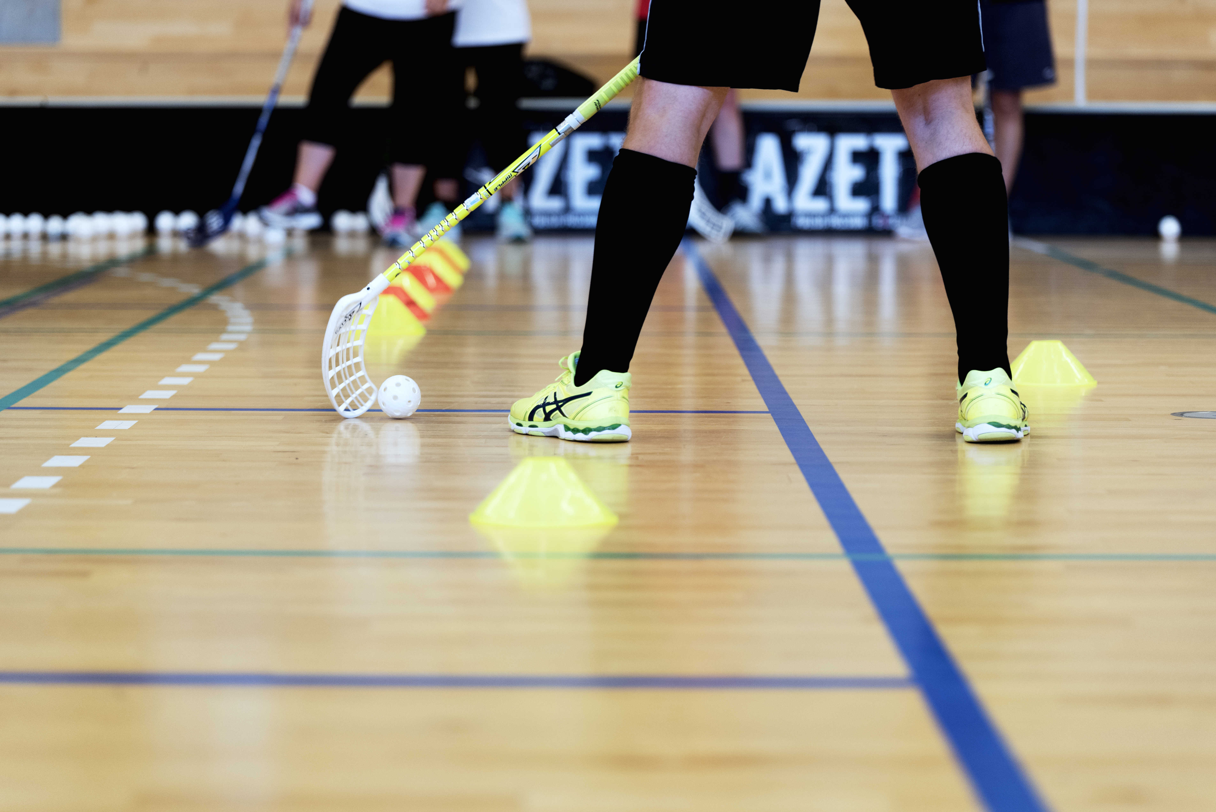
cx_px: 608
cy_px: 406
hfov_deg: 17.6
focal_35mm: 116
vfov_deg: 11.8
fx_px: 3920
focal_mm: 116
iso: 640
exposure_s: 1/200
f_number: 2.8
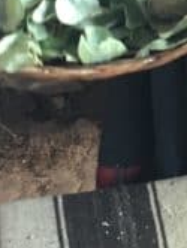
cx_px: 332
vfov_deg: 10.4
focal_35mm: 186
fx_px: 1336
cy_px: -50
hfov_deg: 7.8
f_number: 2.2
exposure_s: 1/30
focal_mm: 4.15
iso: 64
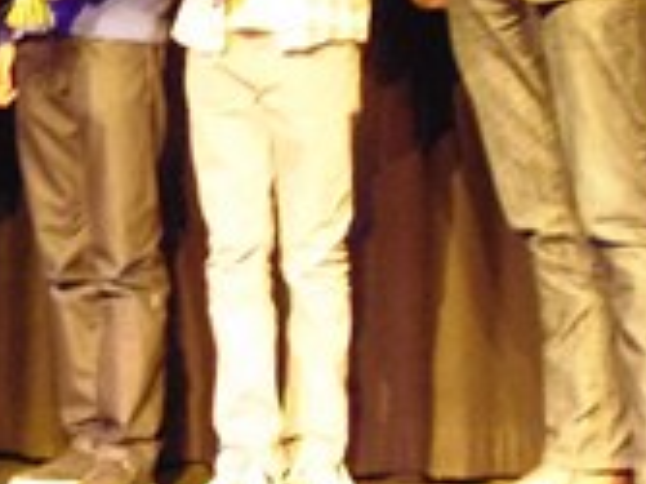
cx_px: 62
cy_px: 50
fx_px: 2014
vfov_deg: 13.6
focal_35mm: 108
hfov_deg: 17.9
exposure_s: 1/13
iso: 800
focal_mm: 5.5
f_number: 3.2
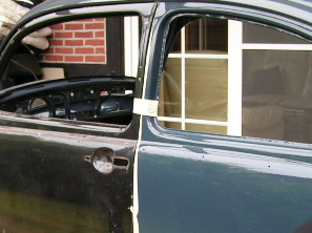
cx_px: 164
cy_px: 146
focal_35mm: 82
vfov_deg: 17.9
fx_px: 738
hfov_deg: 23.9
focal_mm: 6.3
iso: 50
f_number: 2.8
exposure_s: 1/40
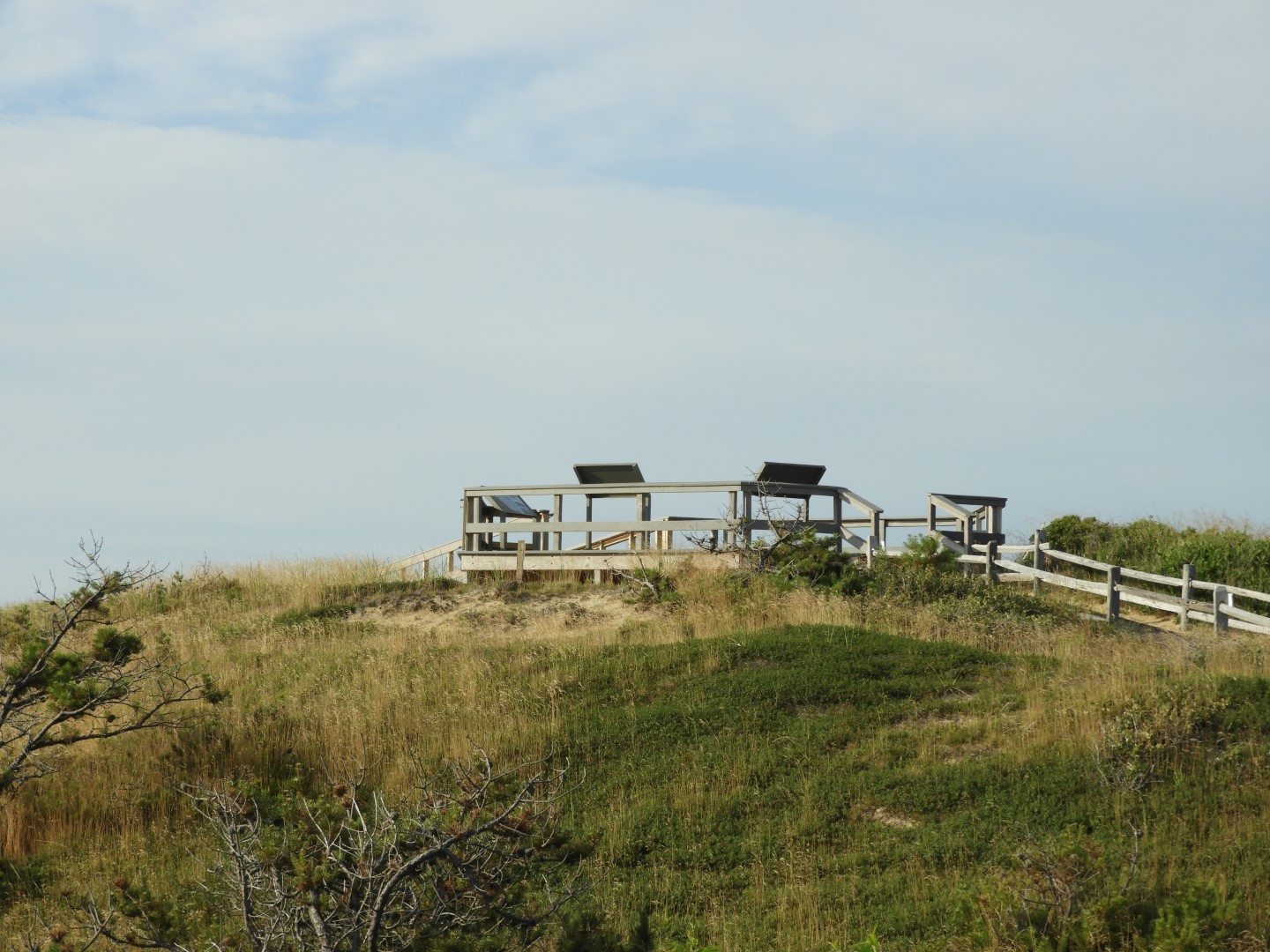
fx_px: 3485
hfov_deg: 20.7
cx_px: 635
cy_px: 476
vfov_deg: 15.6
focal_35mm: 95
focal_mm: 17
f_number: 4.8
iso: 100
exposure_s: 1/640
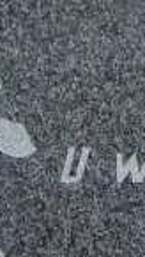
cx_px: 454
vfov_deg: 3.4
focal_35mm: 629
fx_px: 4282
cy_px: 46
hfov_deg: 1.9
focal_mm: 11.7
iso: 64
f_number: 3.2
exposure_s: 1/500
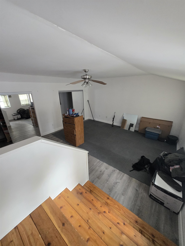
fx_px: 93
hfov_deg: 89.9
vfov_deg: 106.2
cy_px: 123
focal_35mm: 13
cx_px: 92
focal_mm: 1.7
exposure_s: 1/60
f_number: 2.2
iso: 800
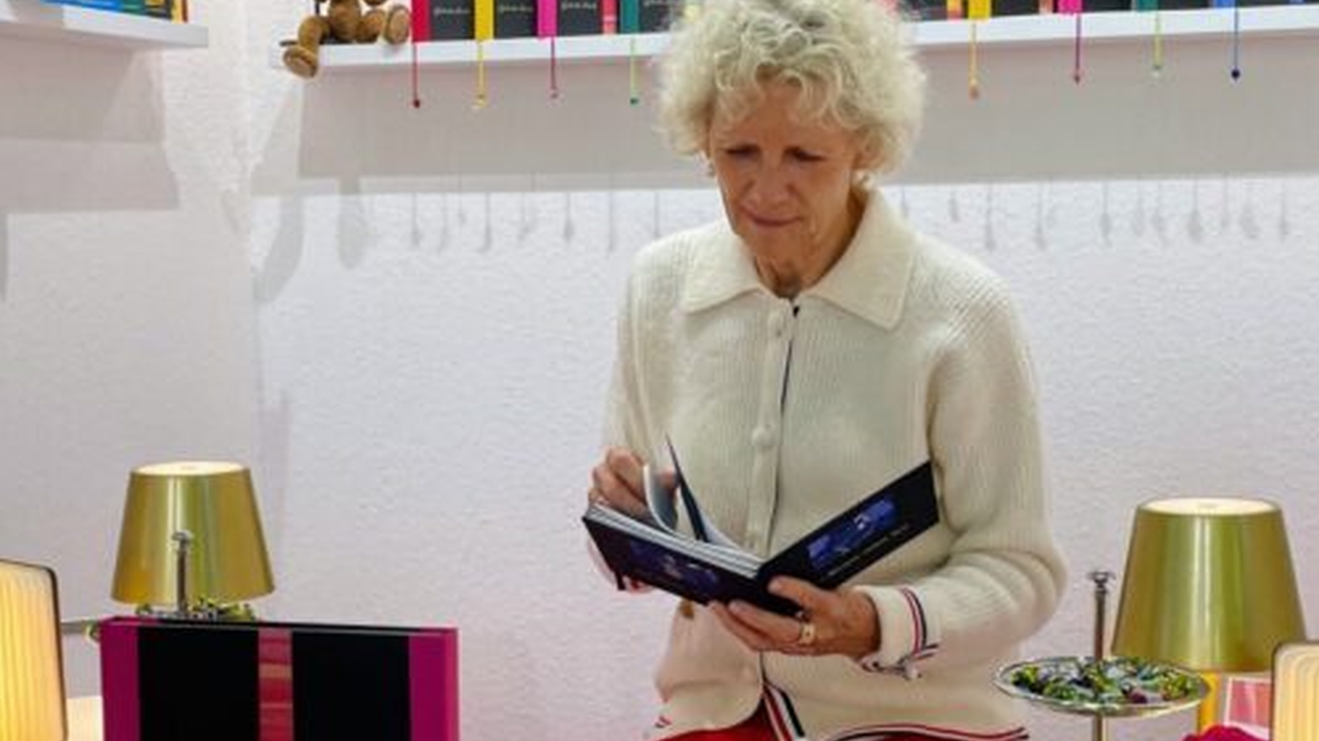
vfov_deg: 20.7
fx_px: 2028
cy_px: 403
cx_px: 630
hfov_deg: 36.0
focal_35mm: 58
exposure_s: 1/100
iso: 64
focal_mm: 4.2
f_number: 1.6
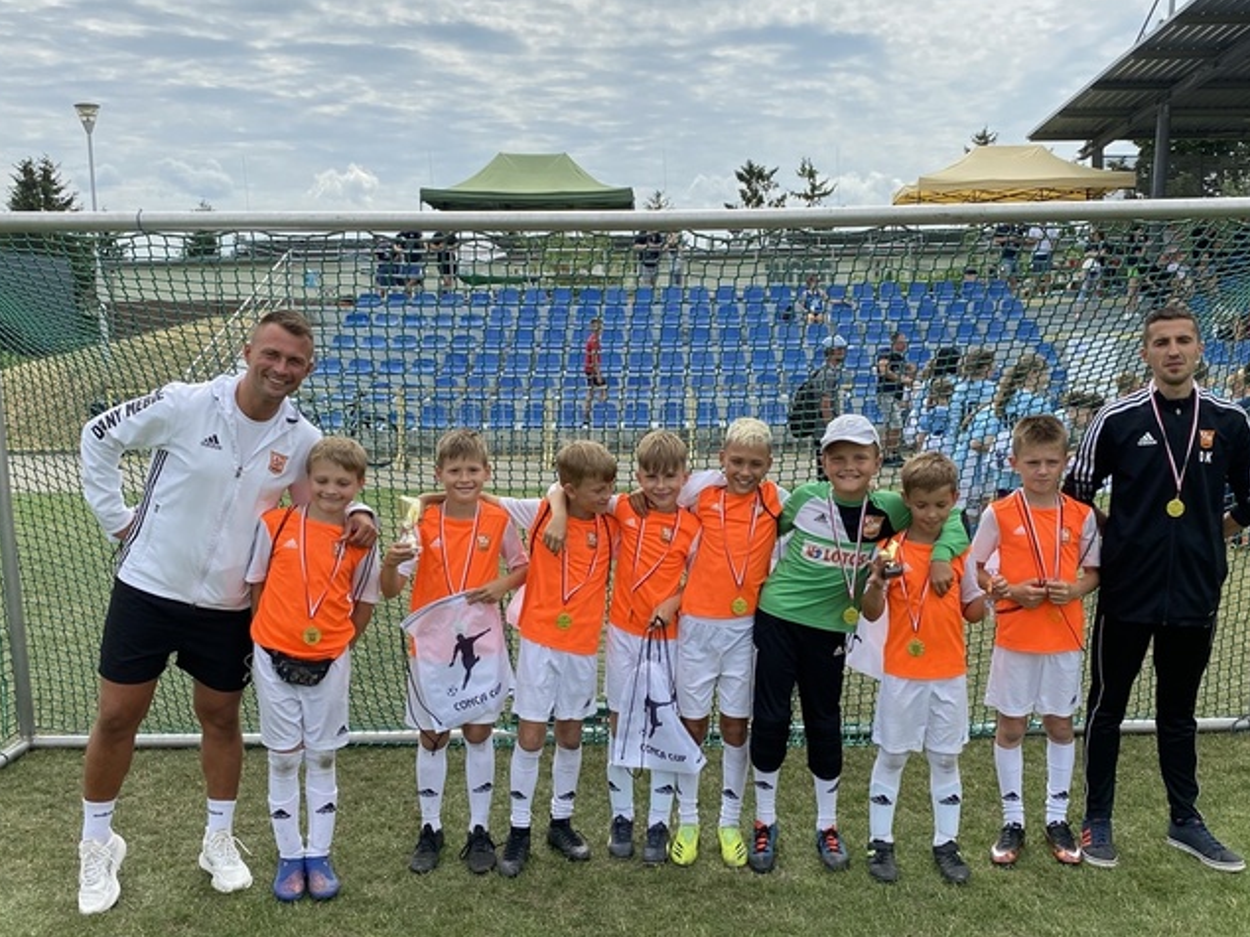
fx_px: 1263
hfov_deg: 52.6
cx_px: 654
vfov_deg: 40.7
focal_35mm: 35
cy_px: 497
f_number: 1.8
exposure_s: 1/3205
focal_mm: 4.25
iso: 32
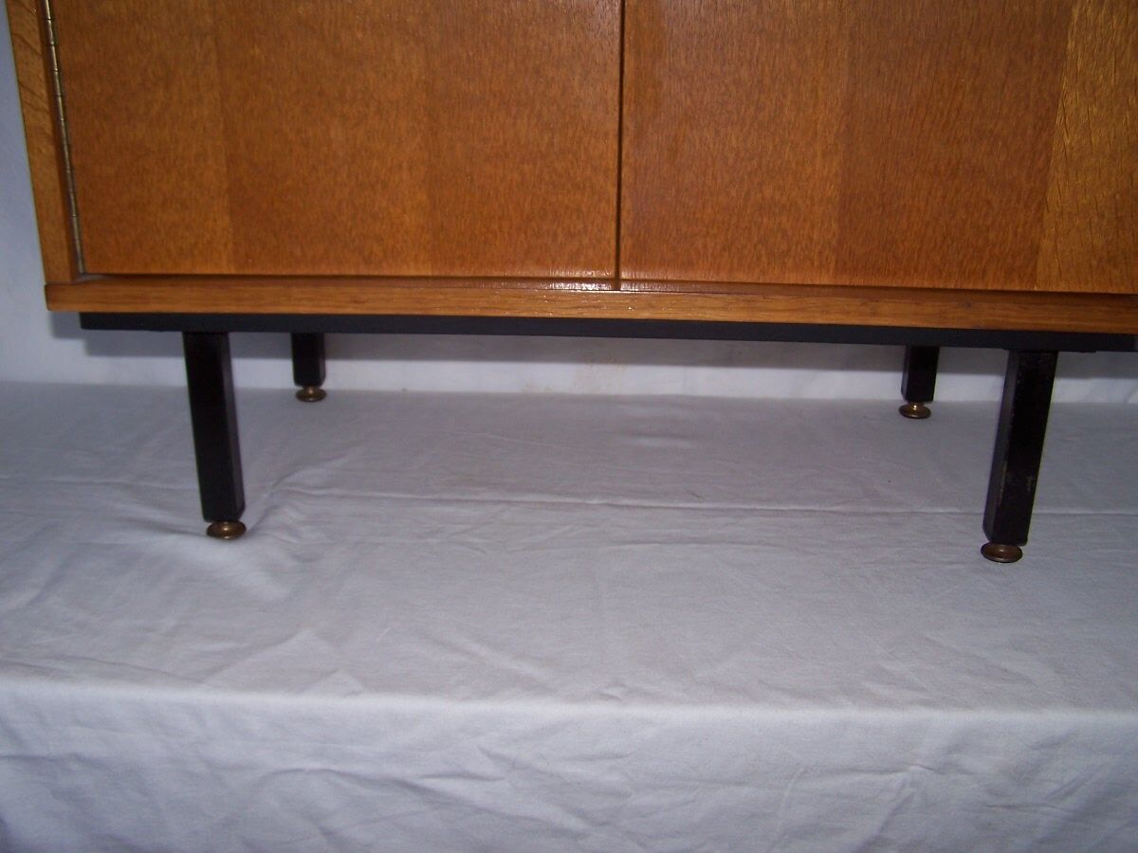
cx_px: 569
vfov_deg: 37.7
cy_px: 426
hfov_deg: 49.0
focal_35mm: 38
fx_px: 1249
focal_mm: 6.3
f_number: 2.8
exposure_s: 1/60
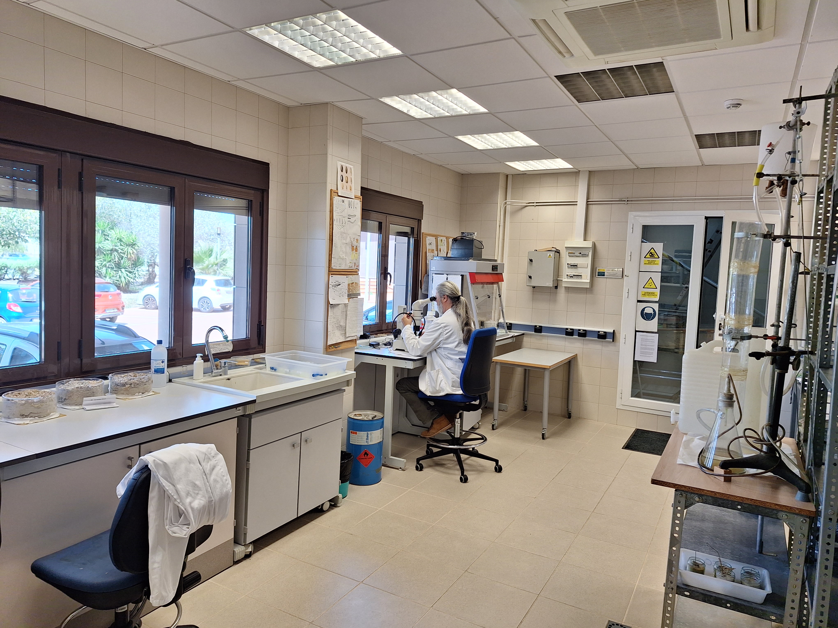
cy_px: 314
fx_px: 557
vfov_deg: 58.9
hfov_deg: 73.9
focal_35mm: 23
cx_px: 419
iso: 40
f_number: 1.8
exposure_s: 1/133
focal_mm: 5.54
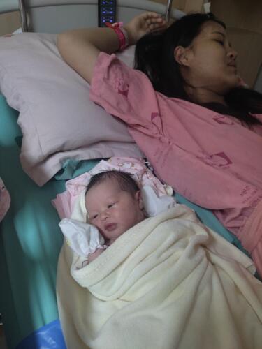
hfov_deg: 53.1
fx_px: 262
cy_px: 174
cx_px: 131
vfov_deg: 67.3
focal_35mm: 26
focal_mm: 4.74
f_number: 1.79
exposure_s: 1/25
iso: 946
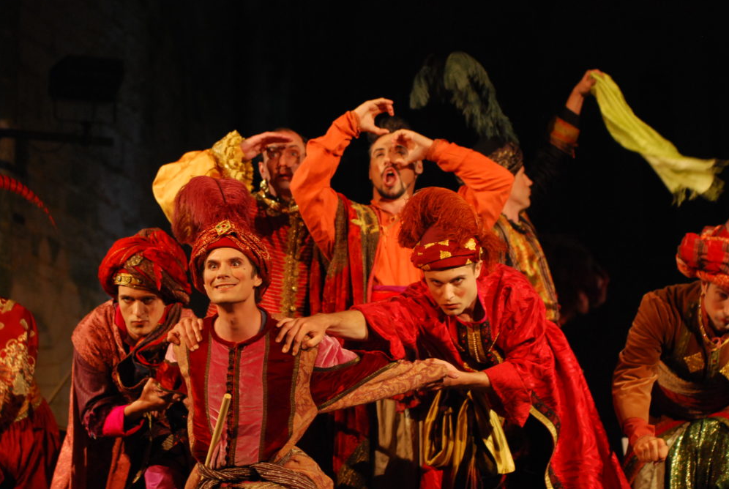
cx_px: 356
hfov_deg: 18.9
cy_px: 240
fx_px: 2191
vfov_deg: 12.7
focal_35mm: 108
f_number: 2.8
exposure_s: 1/80
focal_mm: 70
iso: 800
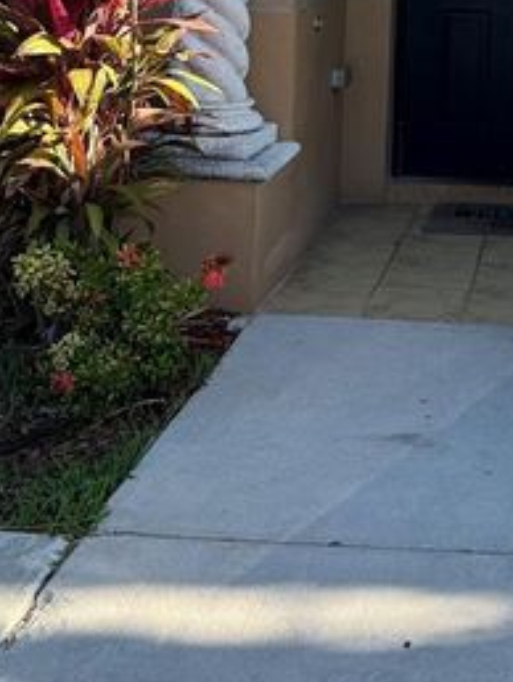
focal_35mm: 62
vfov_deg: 28.8
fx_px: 1223
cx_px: 566
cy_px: -33
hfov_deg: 22.4
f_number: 1.78
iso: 80
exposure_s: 1/966
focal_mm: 6.76
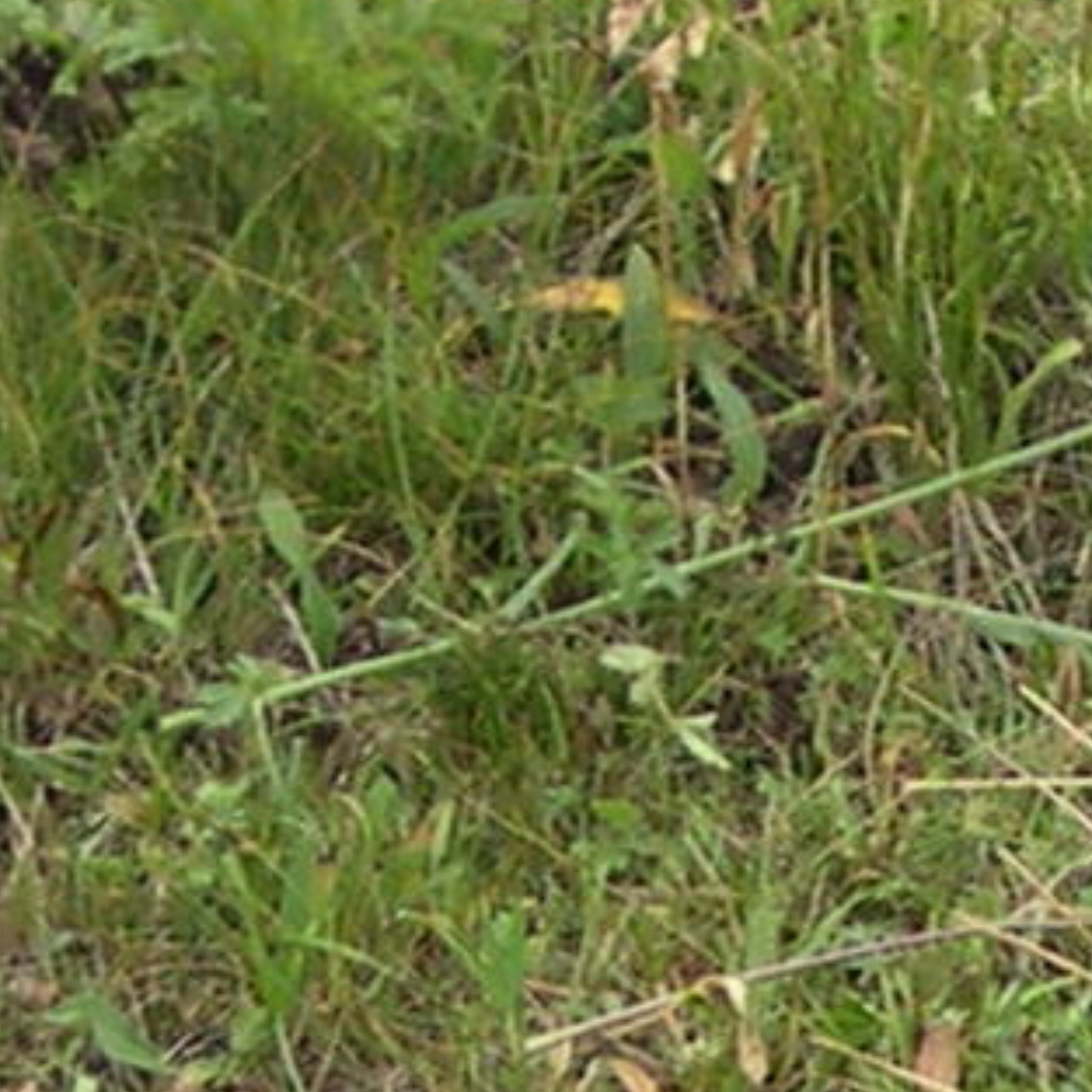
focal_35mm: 161
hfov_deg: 10.5
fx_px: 5746
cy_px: 1910
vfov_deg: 10.3
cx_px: 1605
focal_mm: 8
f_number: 2.8
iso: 100
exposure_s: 1/183
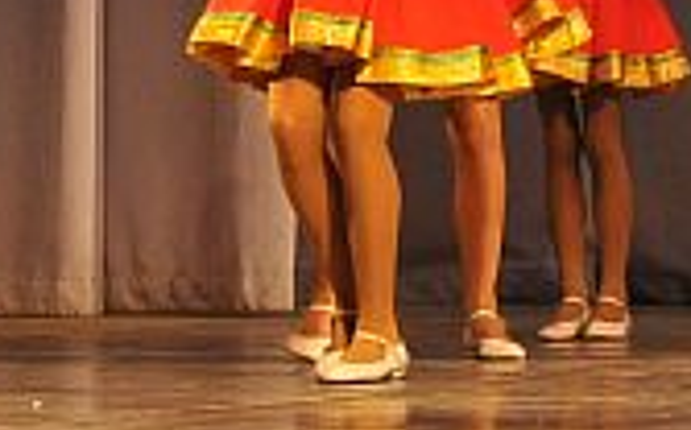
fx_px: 5700
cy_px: -43
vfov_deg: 4.3
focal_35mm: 303
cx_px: 1266
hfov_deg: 6.8
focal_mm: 62
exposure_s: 1/400
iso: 5000
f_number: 4
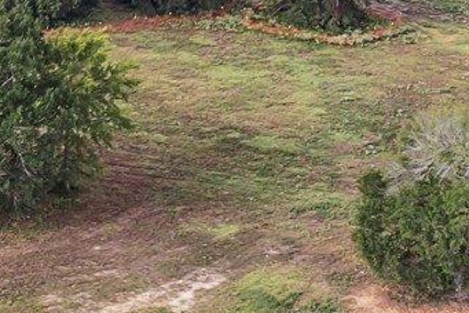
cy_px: 242
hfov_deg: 14.1
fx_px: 1823
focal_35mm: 140
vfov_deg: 9.8
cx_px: -149
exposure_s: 1/320
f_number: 2.8
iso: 100
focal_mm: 8.4
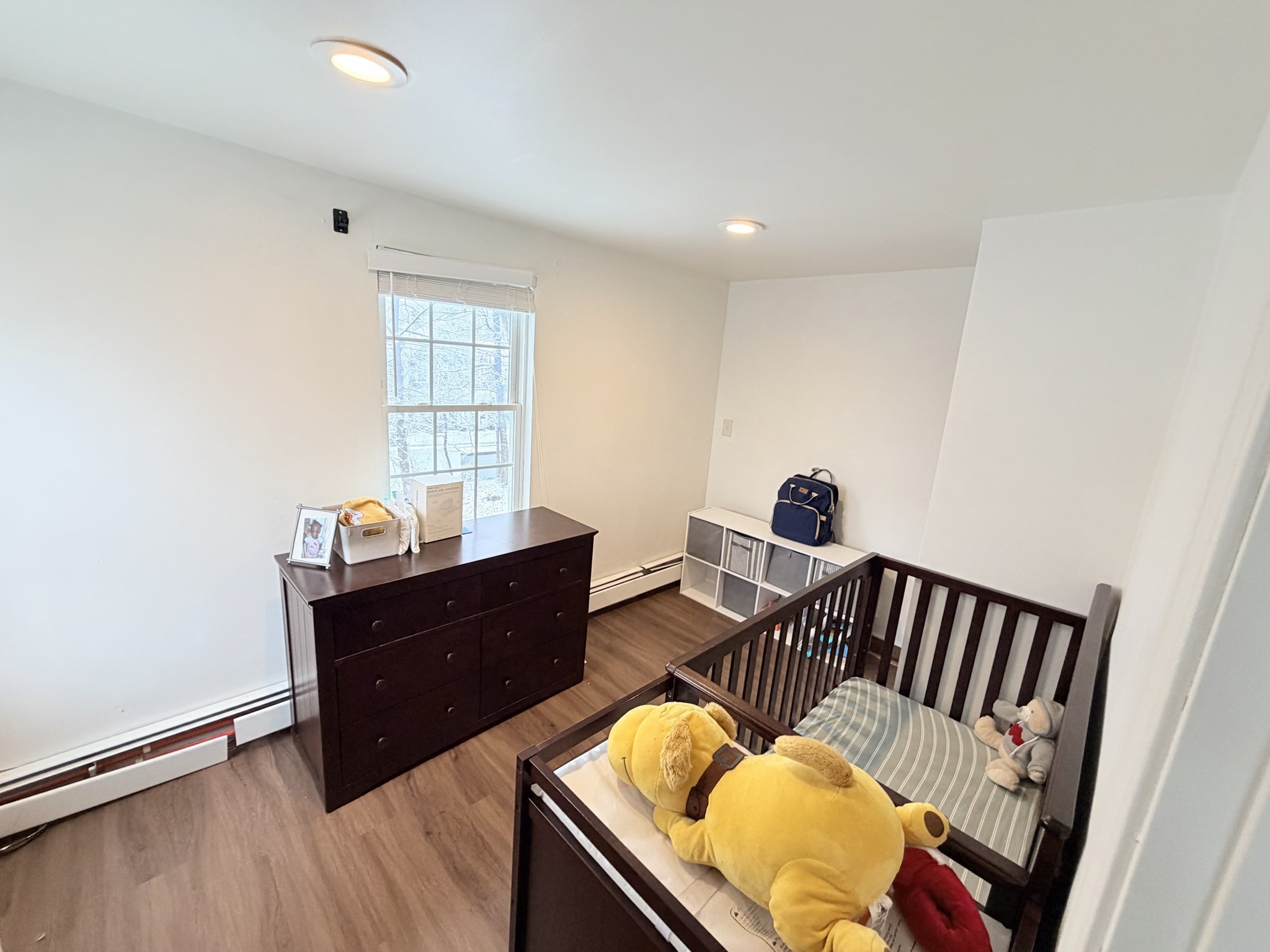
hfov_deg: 102.1
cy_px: 476
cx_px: 635
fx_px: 514
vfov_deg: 85.7
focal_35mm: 14
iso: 200
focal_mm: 2.22
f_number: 2.2
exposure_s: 1/120
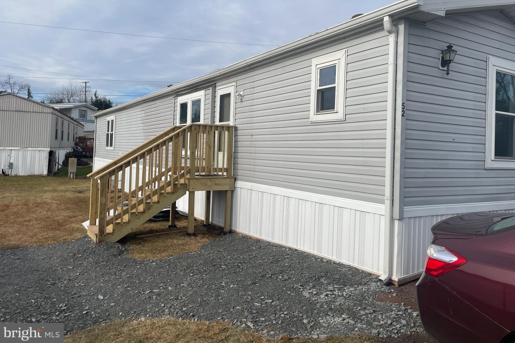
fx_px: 401
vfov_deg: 46.2
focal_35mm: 28
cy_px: 145
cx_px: 265
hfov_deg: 65.5
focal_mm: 4.2
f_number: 1.6
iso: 32
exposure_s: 1/4651
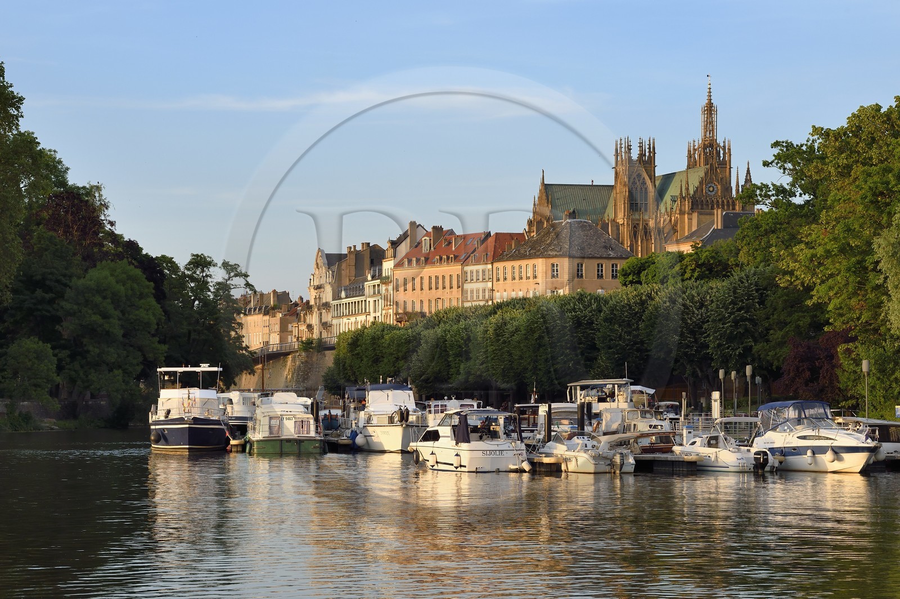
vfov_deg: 12.2
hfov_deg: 18.3
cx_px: 450
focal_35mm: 112
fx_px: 2798
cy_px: 300
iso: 200
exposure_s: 1/160
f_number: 9
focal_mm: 112
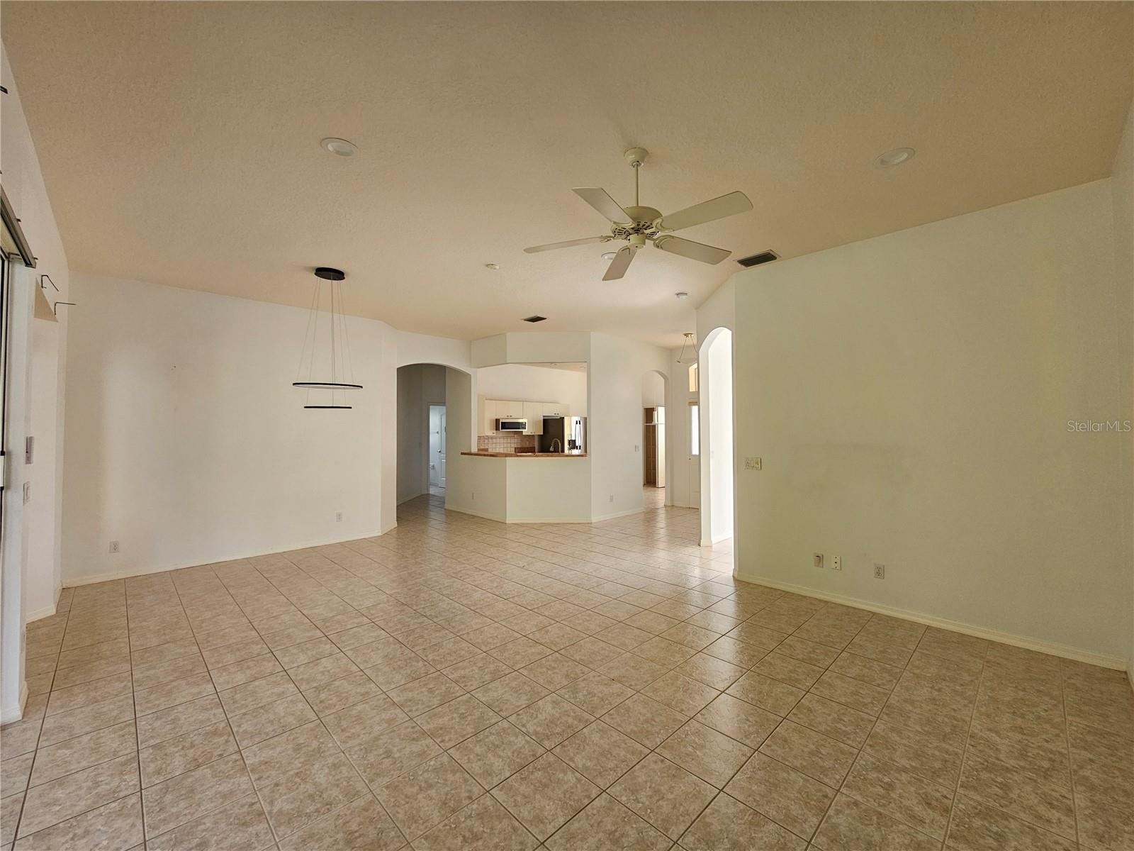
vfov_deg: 89.9
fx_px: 426
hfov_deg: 106.2
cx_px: 567
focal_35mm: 13
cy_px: 426
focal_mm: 2.2
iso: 80
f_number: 2.2
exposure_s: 1/60
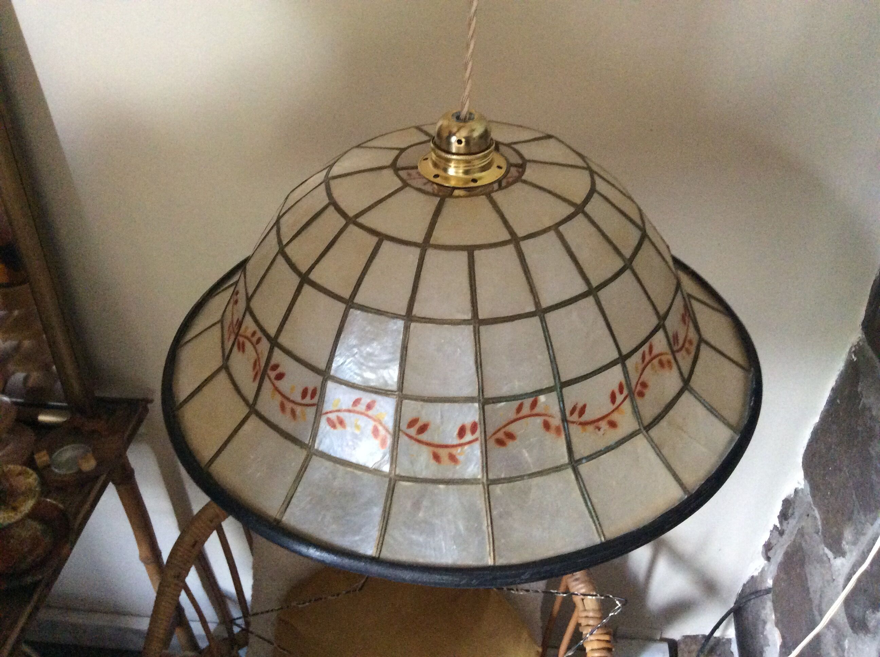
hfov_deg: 56.9
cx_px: 440
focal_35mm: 32
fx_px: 812
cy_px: 328
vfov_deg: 44.1
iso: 320
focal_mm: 3.3
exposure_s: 1/25
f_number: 2.4
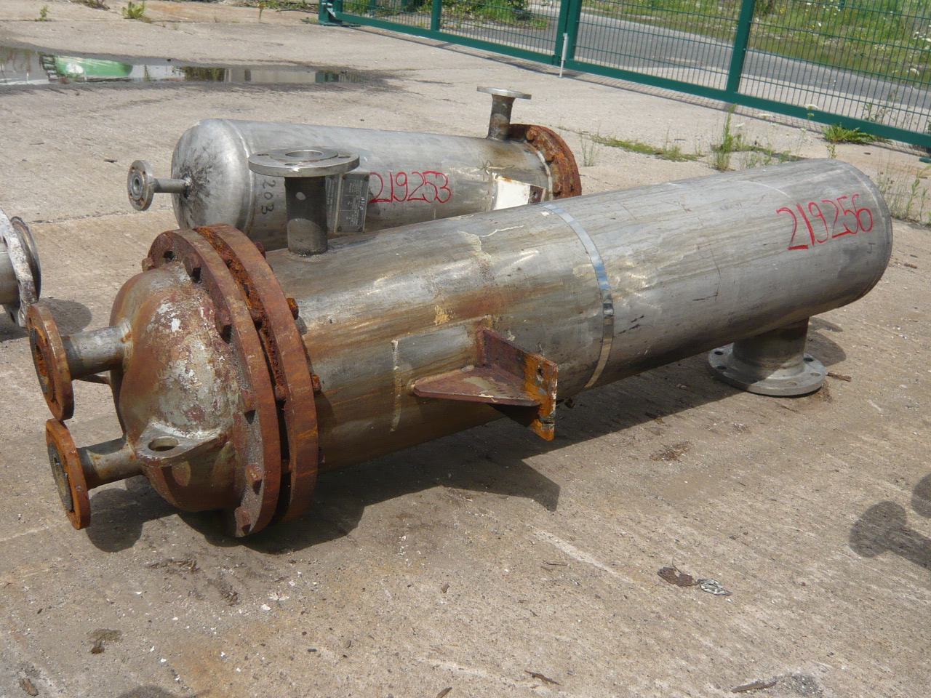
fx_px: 914
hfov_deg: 54.0
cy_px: 349
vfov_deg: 41.8
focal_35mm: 34
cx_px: 466
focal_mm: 4.6
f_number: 8
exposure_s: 1/200
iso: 100
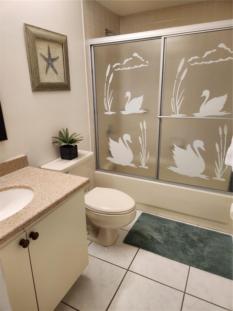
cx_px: 116
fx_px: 206
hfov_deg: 58.9
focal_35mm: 23
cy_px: 156
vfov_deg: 73.9
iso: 125
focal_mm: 5.4
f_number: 1.8
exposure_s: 1/120
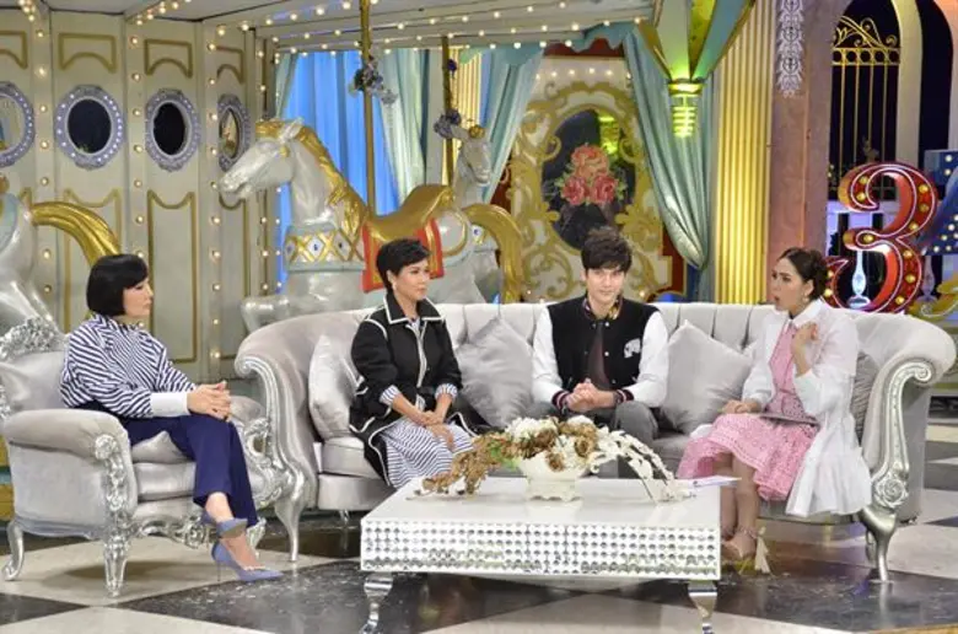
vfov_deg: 18.1
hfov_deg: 27.1
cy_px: 317
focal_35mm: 75
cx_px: 479
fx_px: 1991
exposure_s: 1/320
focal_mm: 50
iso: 1600
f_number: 5
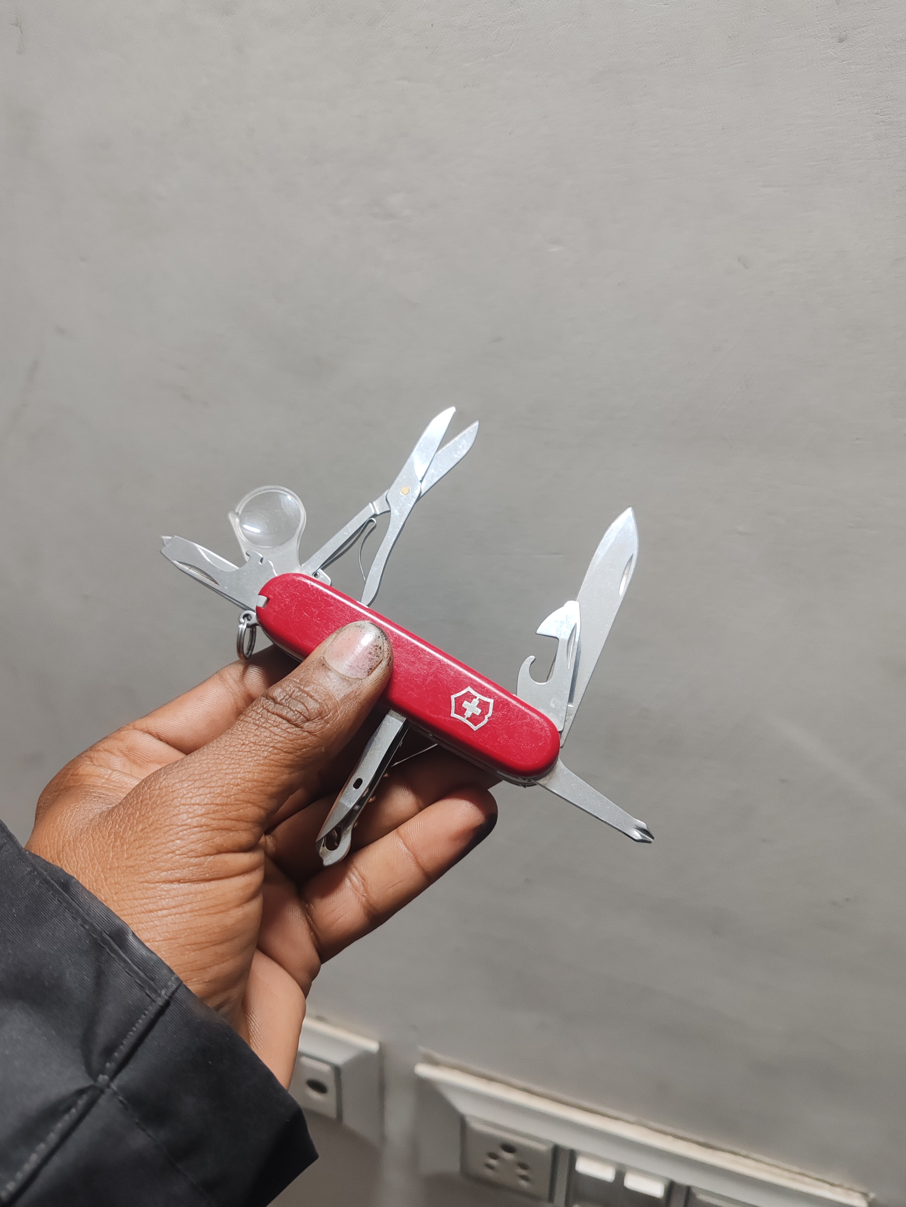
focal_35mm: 27
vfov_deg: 65.3
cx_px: 453
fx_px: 942
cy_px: 604
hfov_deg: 51.4
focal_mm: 6.12
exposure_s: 1/100
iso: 1600
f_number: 1.9
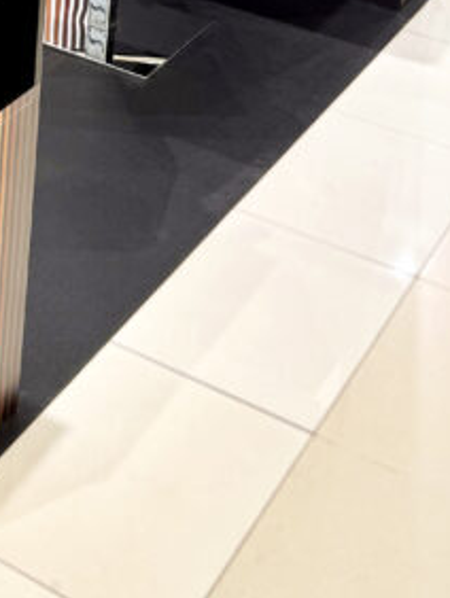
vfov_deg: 19.4
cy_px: -316
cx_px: -267
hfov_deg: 15.4
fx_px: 1506
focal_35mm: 87
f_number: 1.78
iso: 80
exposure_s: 1/100
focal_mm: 6.76
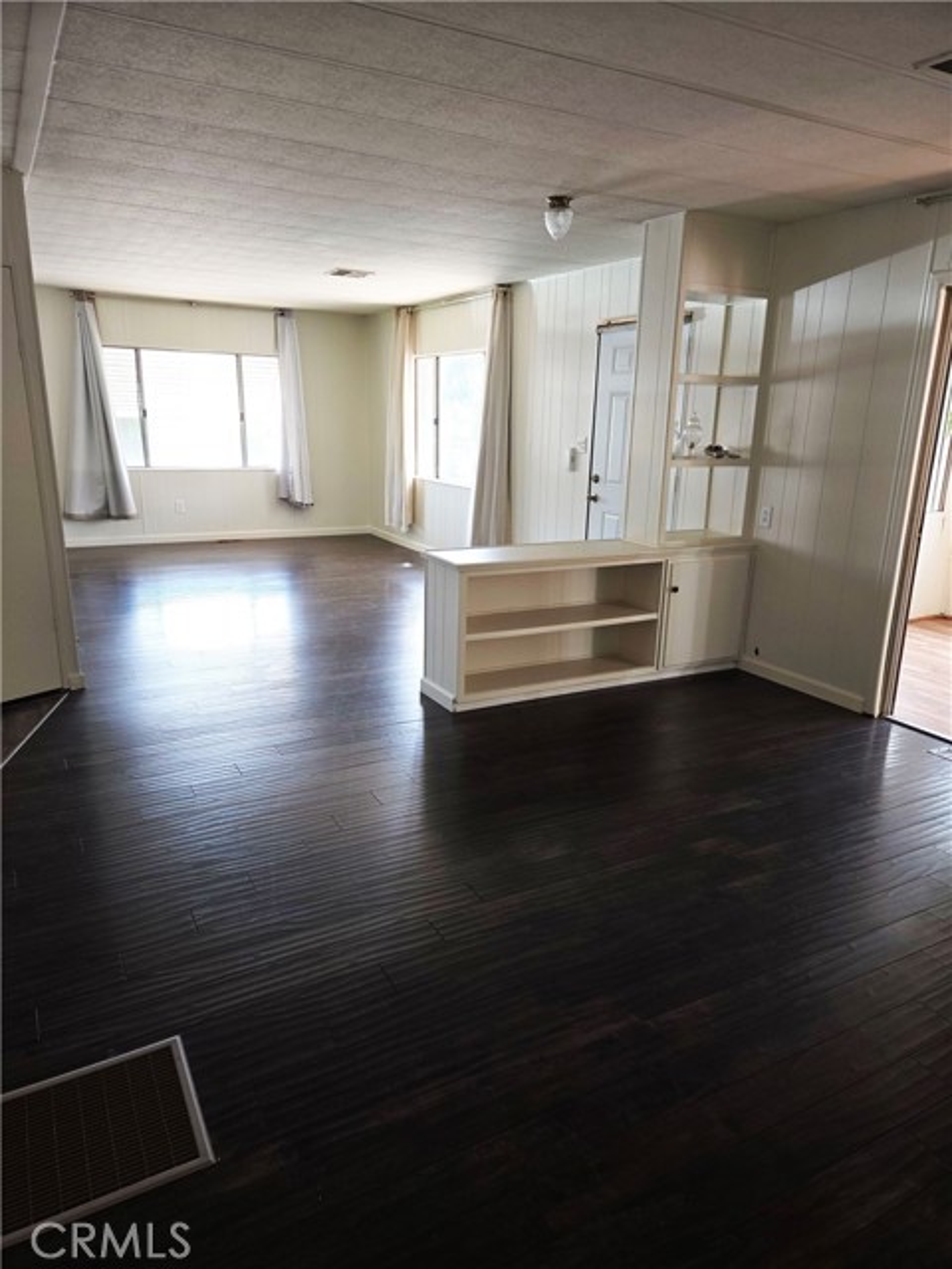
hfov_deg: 58.9
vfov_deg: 73.9
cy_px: 634
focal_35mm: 23
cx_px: 476
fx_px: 843
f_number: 1.8
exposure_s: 1/60
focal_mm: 5.4
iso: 40
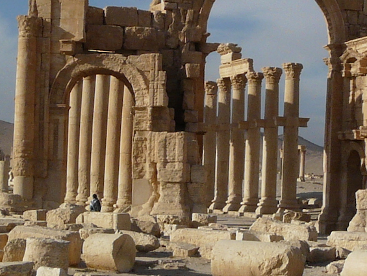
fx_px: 1177
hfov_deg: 17.7
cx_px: 241
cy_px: 96
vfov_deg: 13.3
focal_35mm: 111
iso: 100
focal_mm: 5
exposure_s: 1/500
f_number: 6.3
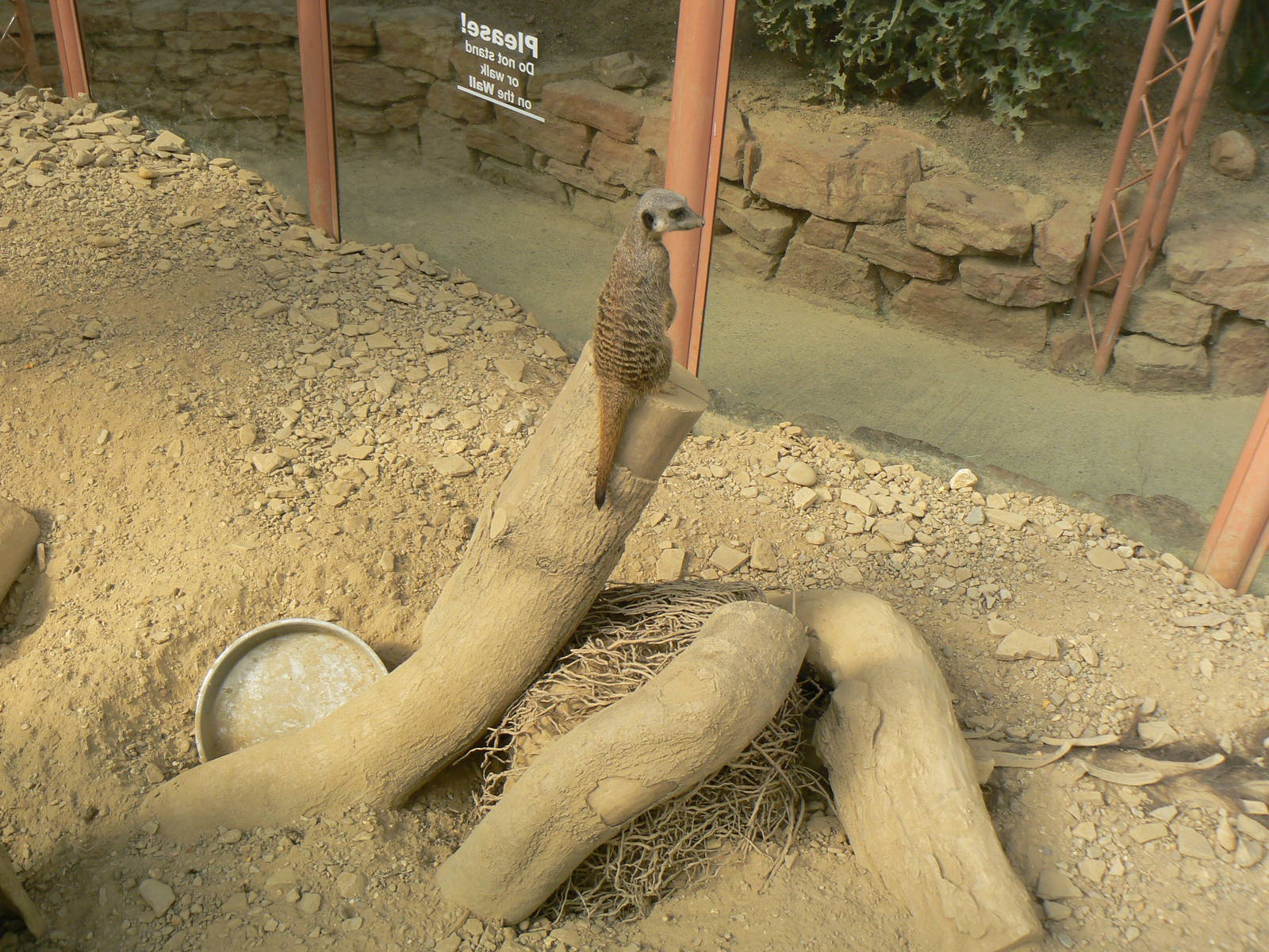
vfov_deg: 39.7
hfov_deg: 51.4
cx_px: 634
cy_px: 476
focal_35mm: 36
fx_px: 1320
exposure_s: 1/200
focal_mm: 6
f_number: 5.6
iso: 80
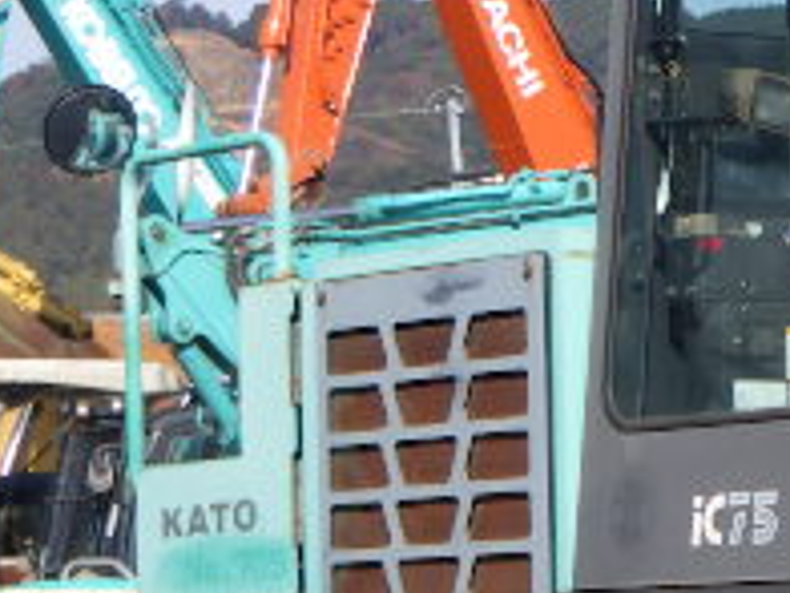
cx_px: 1237
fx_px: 4610
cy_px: 343
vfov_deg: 7.4
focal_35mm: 202
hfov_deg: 9.5
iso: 125
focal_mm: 11.1
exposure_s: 1/500
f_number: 5.5
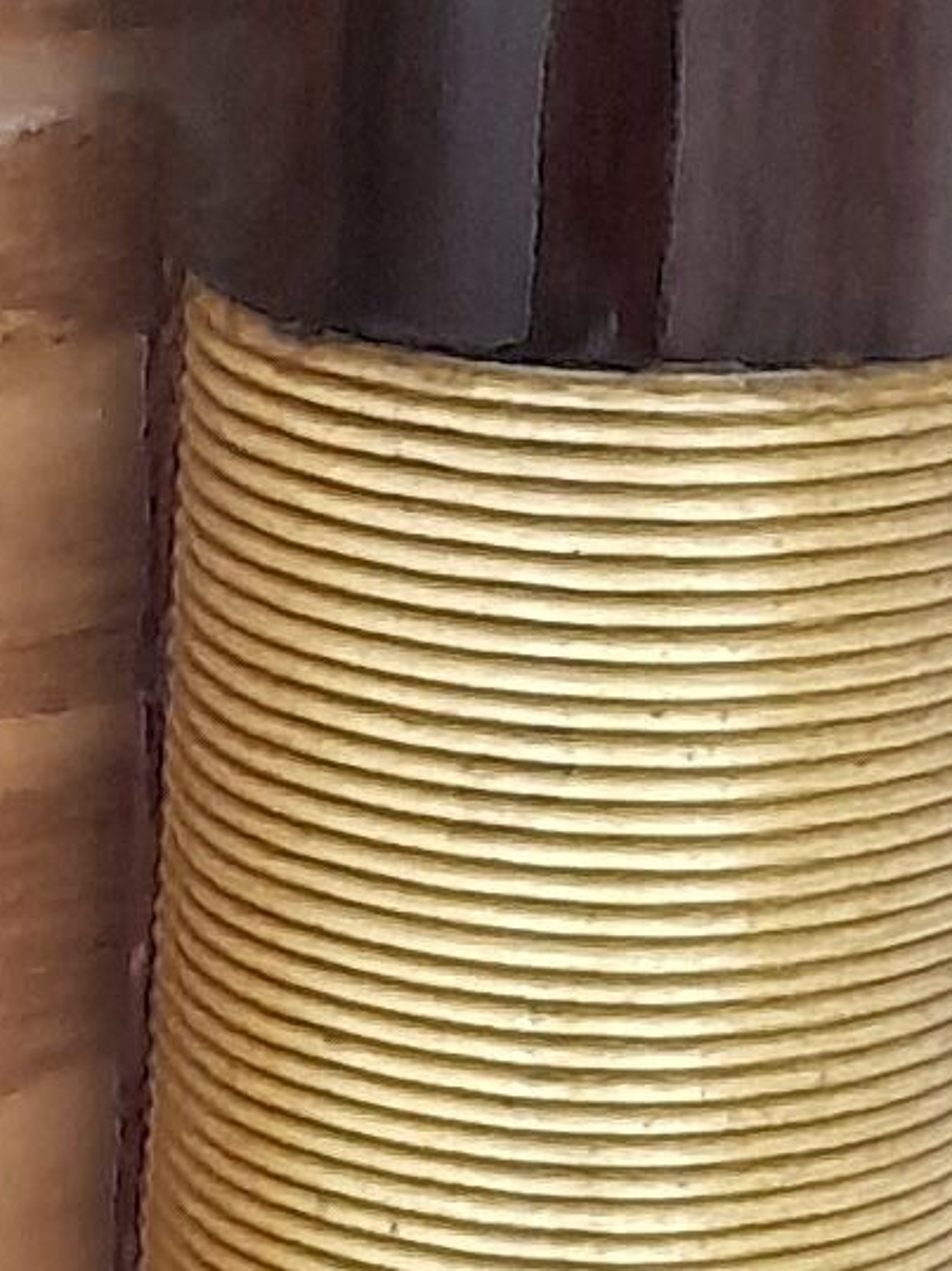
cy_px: 3055
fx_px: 6826
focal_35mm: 186
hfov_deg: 7.9
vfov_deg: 9.5
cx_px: -385
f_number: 2
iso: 320
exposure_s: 1/30
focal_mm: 4.6
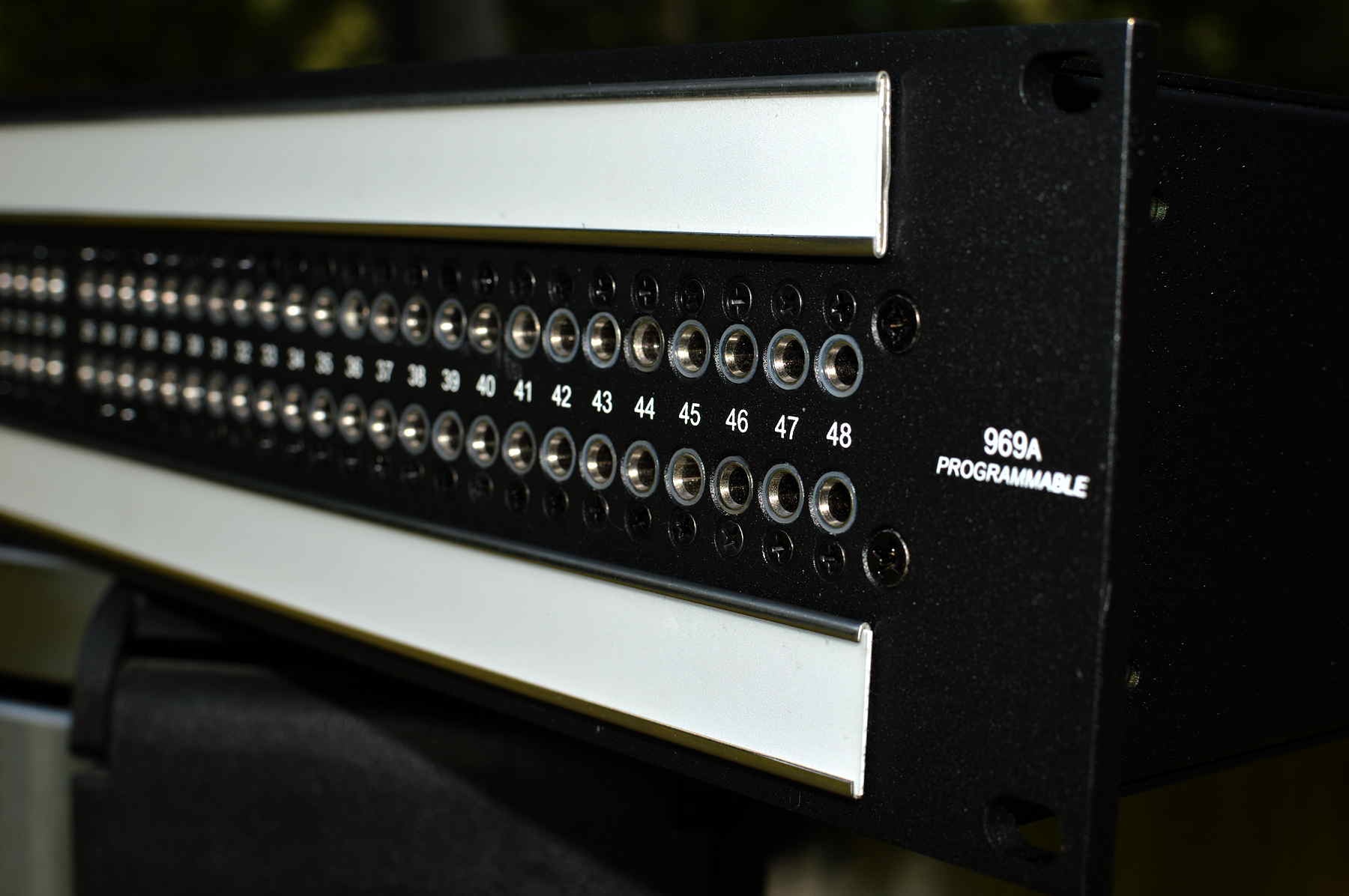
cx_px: 674
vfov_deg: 25.7
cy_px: 448
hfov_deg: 37.9
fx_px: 1965
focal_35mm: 52
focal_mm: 35
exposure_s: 1/60
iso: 100
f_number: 8
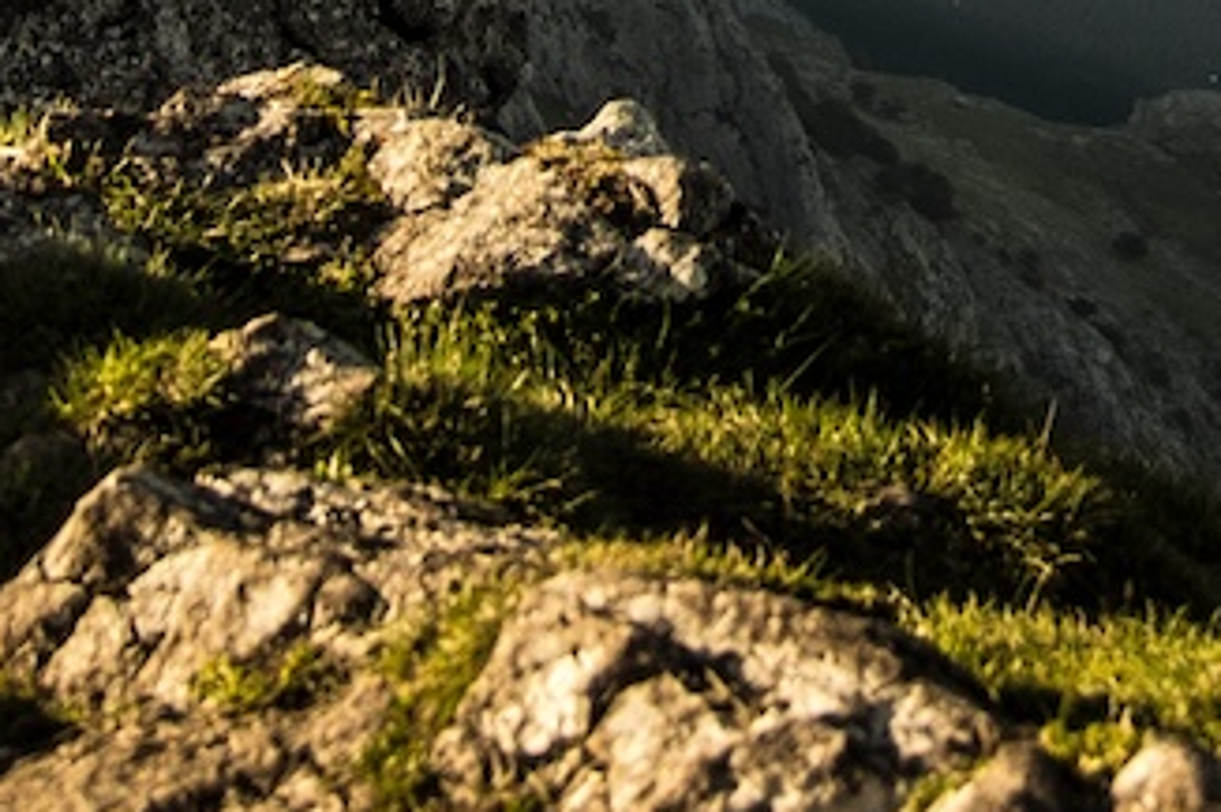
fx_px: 7491
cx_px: 970
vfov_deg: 6.1
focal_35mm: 221
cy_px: -771
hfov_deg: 9.3
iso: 100
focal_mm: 32
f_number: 2.8
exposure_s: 1/1000
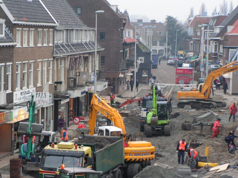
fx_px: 1004
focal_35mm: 146
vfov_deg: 10.2
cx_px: 91
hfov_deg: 13.5
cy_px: 102
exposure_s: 1/100
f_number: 3.4
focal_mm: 17.3
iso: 100
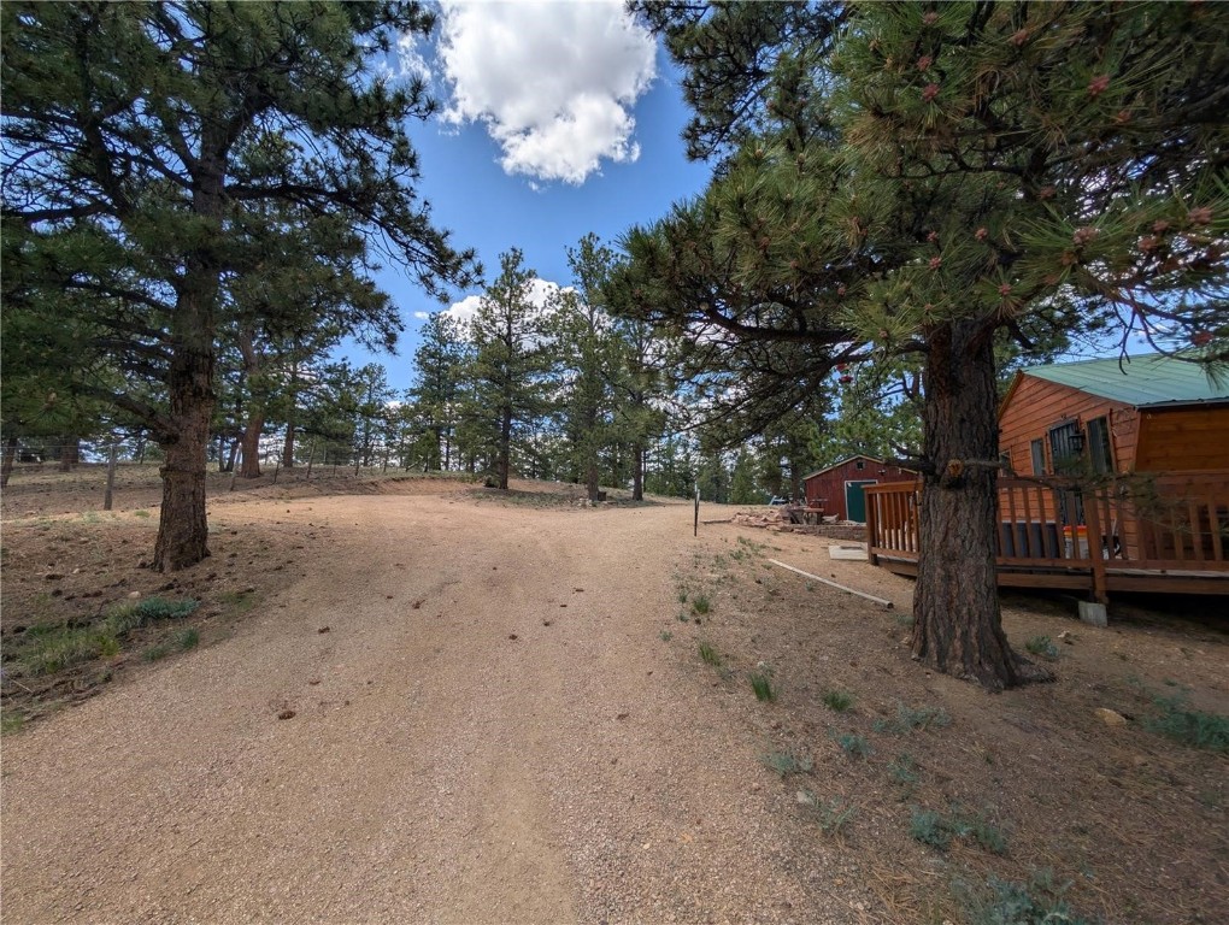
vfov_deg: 94.6
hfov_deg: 110.5
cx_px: 614
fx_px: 427
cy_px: 462
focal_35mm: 12
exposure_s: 1/3378
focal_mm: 2.02
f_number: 1.7
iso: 46
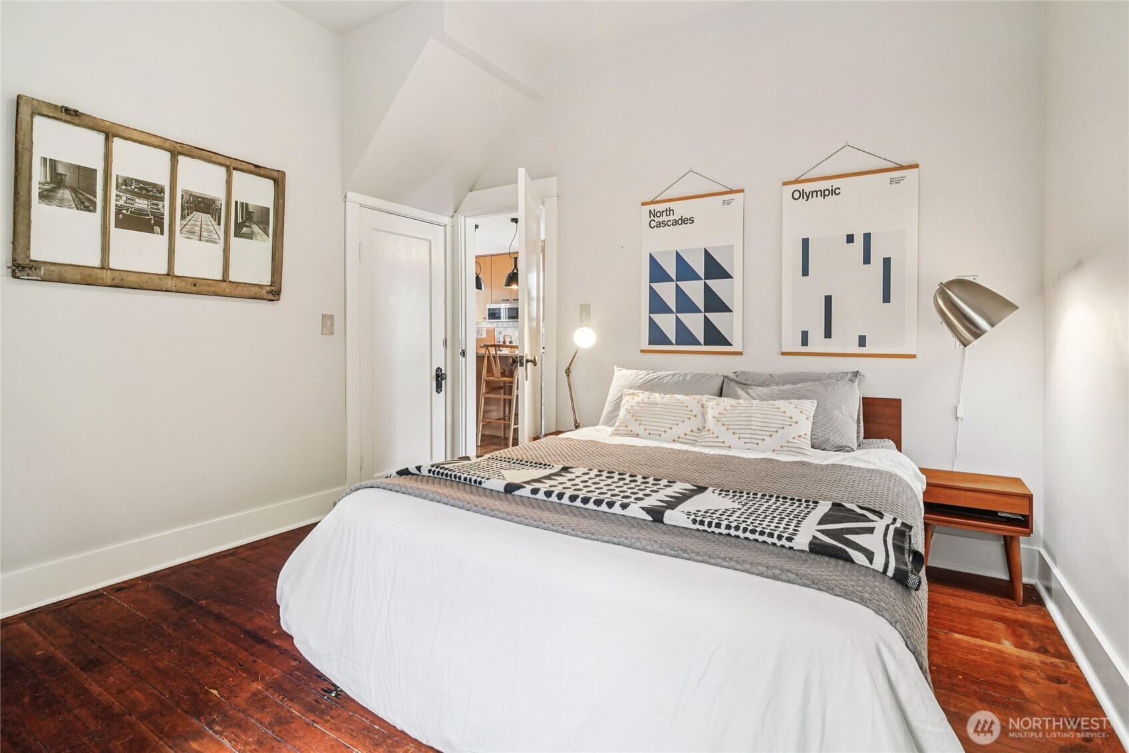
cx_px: 564
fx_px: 502
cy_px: 376
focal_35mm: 16
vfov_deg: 73.7
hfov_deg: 96.7
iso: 1600
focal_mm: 16
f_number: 8
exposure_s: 1/10
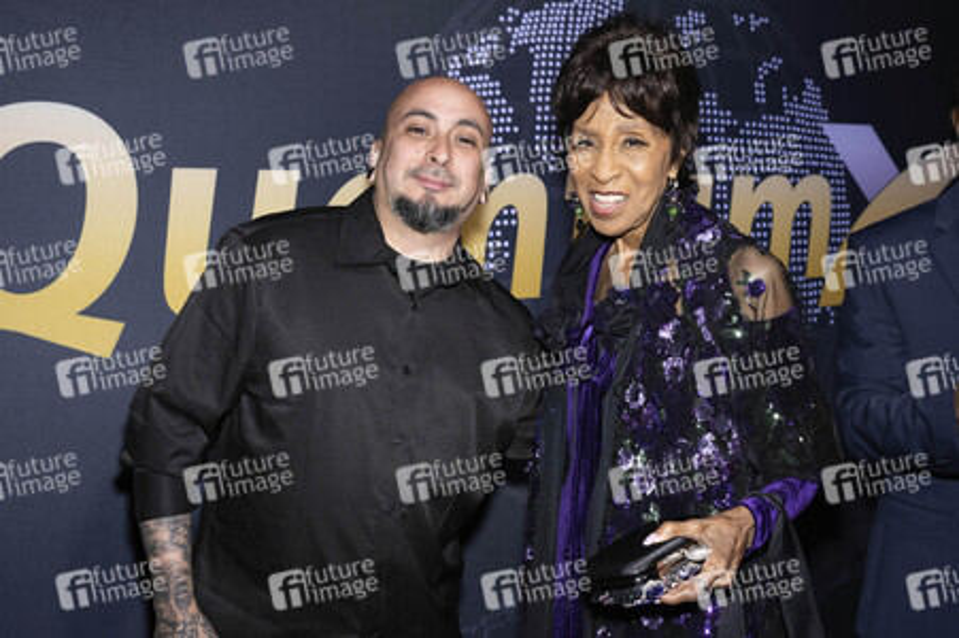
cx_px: 480
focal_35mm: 37
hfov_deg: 51.9
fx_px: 985
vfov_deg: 35.9
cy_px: 319
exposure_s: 1/200
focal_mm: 37
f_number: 5.6
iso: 800
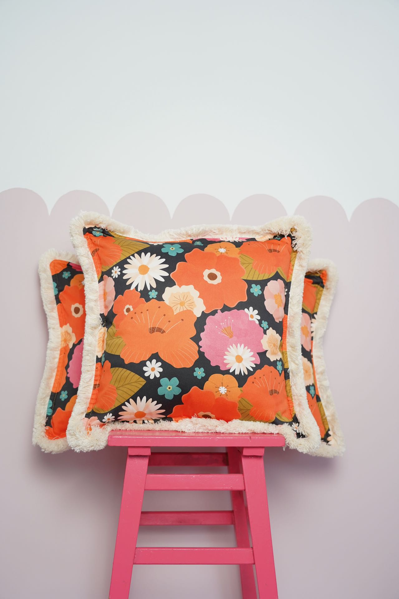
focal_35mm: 39
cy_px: 300
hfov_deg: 34.2
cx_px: 200
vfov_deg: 49.6
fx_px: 648
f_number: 4
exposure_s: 1/40
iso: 1000
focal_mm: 39
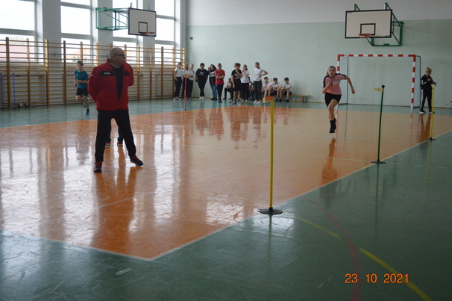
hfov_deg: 41.1
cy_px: 150
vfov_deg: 28.0
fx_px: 602
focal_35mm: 48
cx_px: 226
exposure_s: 1/500
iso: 1600
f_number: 4.8
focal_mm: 32
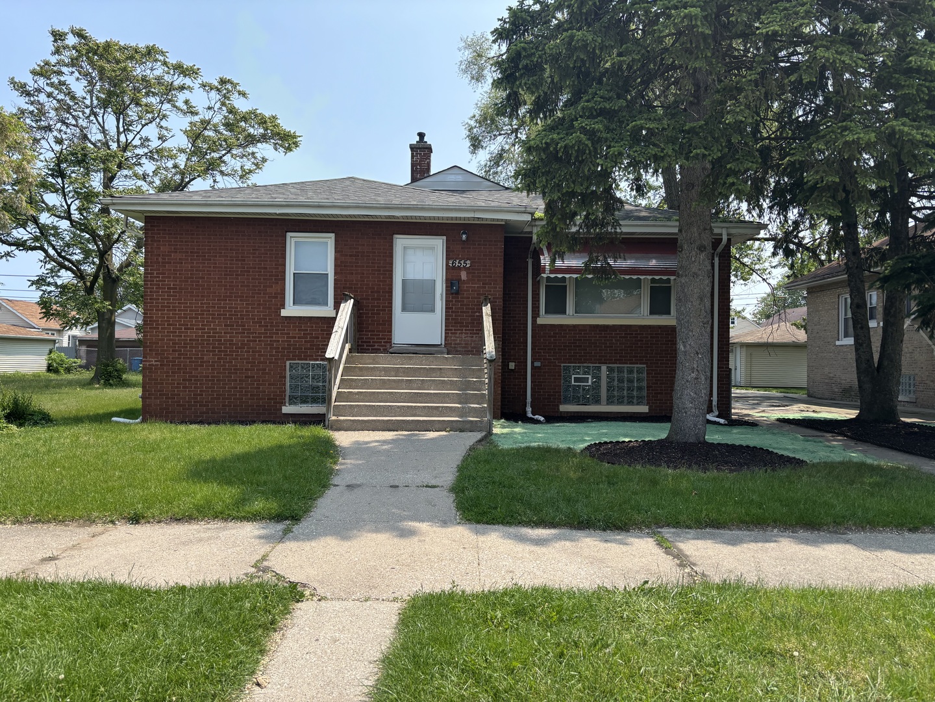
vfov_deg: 53.1
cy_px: 351
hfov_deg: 67.3
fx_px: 702
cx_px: 468
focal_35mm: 26
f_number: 1.6
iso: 50
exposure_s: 1/1949
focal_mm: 5.96
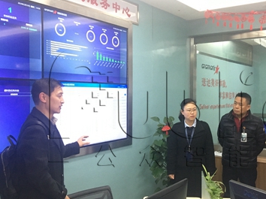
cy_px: 104
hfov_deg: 45.3
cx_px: 171
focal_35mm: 41
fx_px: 315
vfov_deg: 35.1
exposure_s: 1/33
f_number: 2.2
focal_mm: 4.15
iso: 200
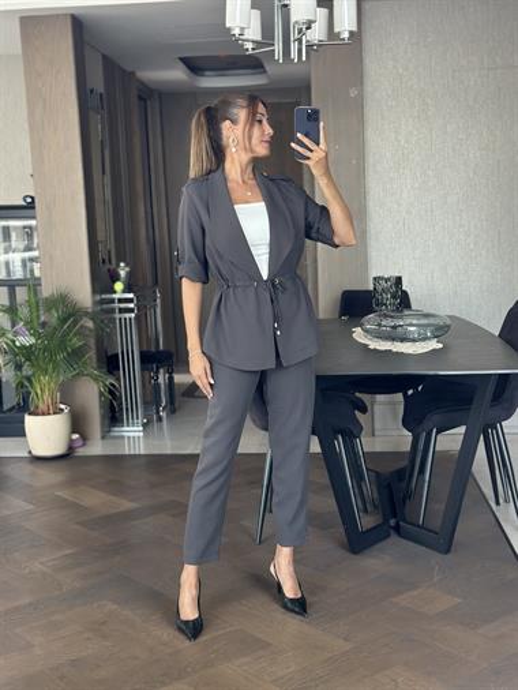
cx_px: 259
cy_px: 345
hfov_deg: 30.3
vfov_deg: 39.6
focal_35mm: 48
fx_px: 957
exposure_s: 1/60
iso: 200
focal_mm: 6.86
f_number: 1.78
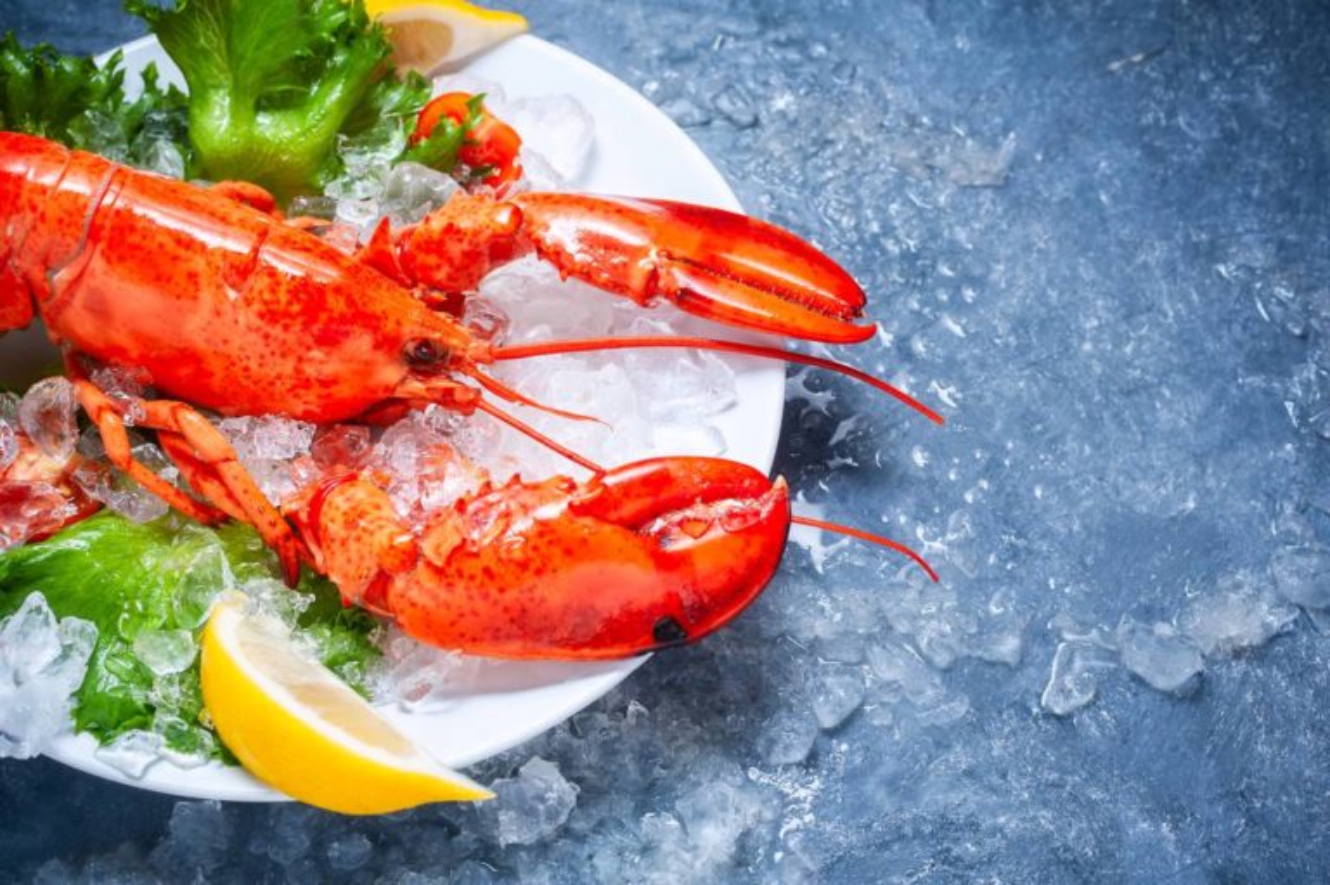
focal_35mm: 50
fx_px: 1846
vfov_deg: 27.0
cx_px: 665
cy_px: 442
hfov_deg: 39.6
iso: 320
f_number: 8
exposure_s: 1/80
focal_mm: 50
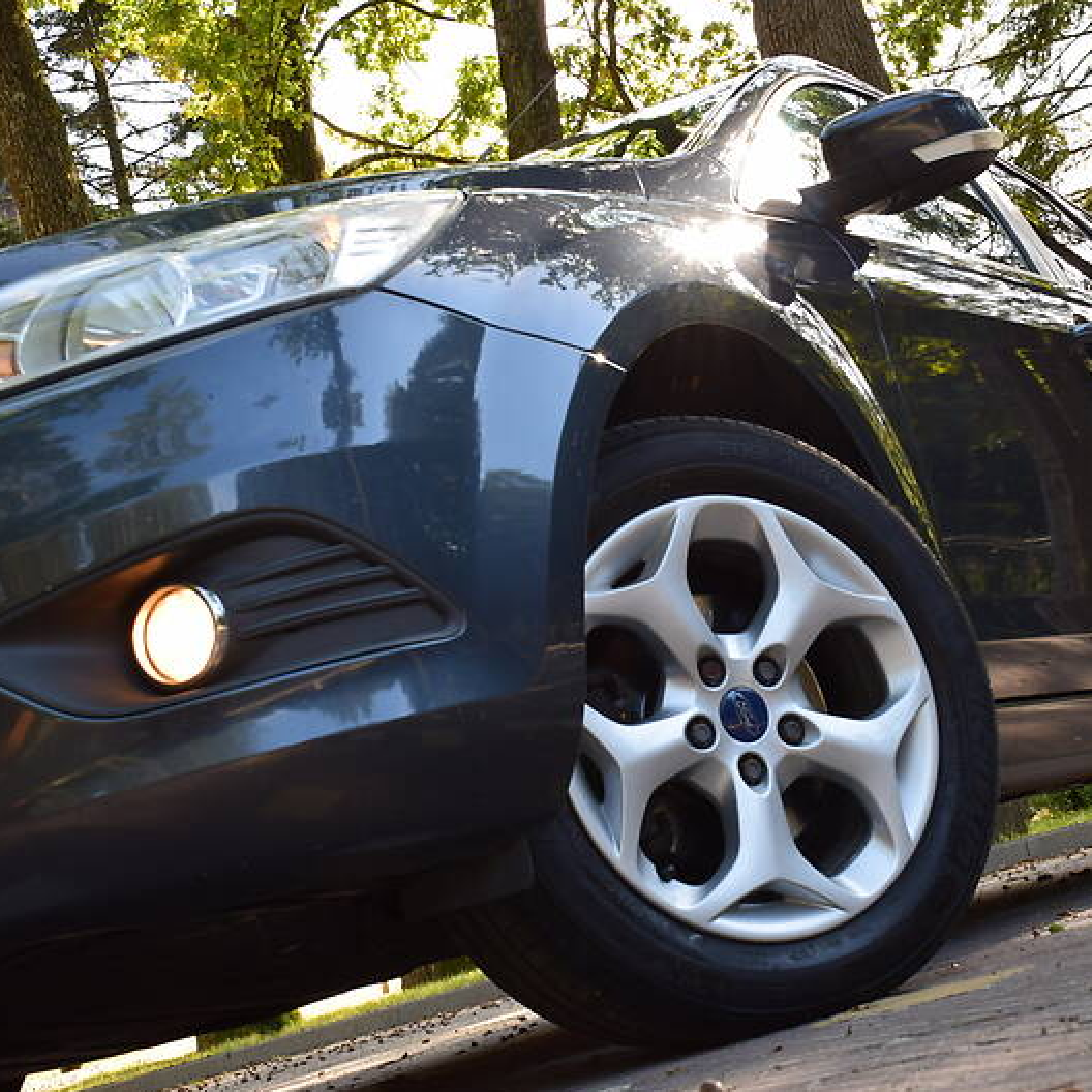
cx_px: 654
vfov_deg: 29.6
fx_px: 2070
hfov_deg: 29.5
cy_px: 549
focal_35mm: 58
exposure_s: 1/100
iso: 400
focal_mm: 30
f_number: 9
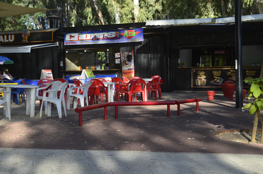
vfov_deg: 20.5
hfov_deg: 30.6
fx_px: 481
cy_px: 87
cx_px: 132
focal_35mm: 66
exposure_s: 1/160
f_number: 9
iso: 400
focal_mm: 44
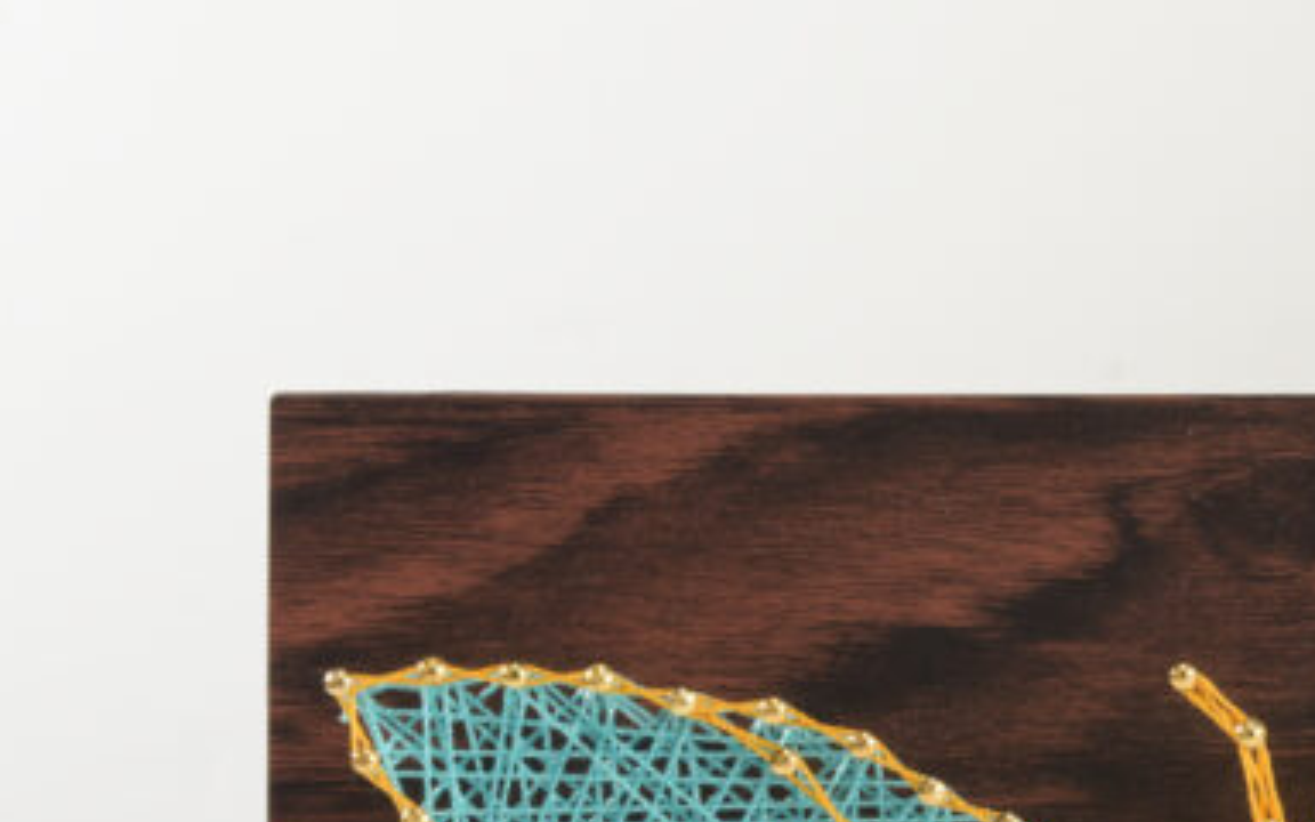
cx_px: 1247
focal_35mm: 191
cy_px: 957
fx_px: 6845
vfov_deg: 6.8
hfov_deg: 10.9
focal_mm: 60
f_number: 14
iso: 200
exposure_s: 1/125
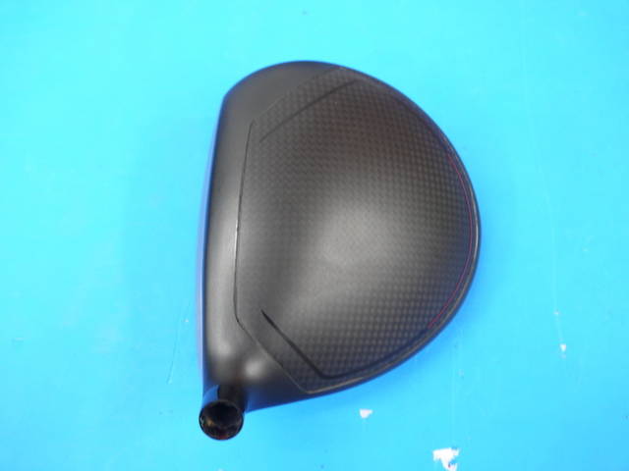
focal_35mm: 40
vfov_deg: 36.0
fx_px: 727
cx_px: 314
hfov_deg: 46.8
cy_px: 236
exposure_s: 1/60
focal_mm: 20
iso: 500
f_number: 4.2
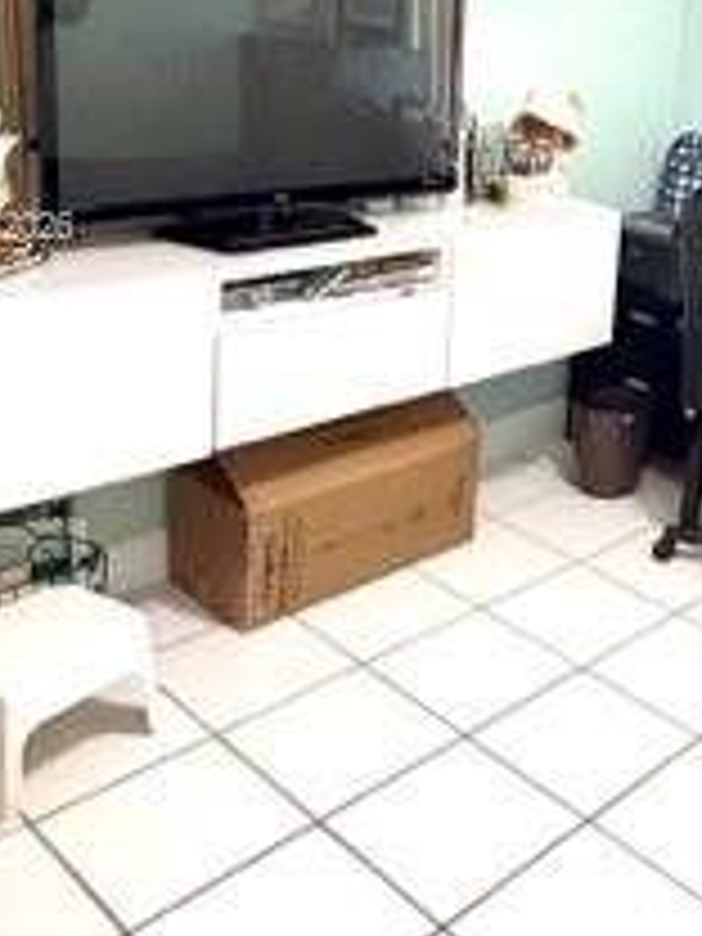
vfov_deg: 42.5
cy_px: 230
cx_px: 706
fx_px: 1163
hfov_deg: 31.1
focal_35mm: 43
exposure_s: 1/60
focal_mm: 2.22
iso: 200
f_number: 2.2
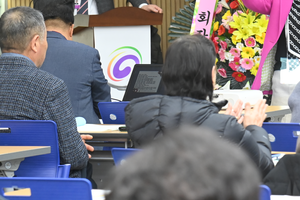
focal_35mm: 240
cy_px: 32
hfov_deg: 8.5
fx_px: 2000
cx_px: 323
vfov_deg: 5.7
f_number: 6.3
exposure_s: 1/250
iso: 3200
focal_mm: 105
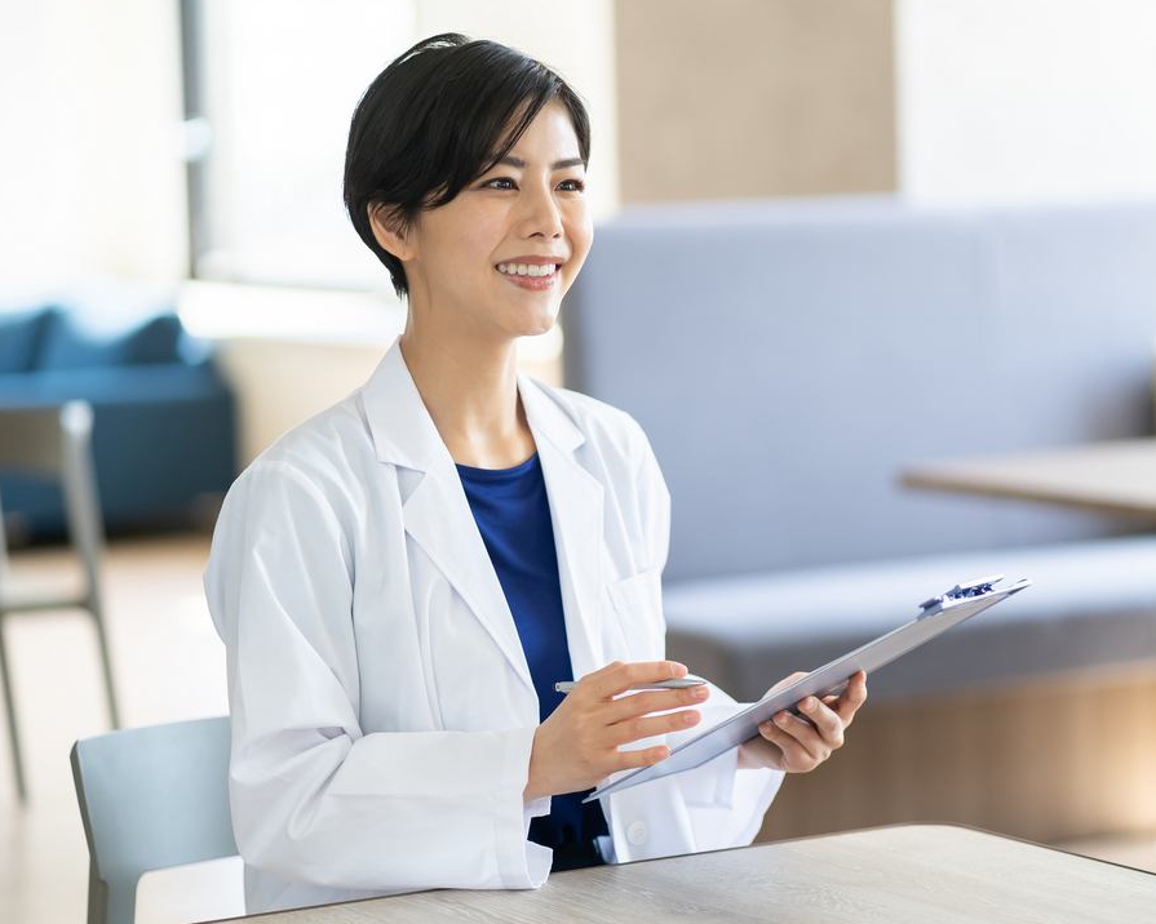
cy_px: 418
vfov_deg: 14.4
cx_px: 686
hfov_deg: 17.9
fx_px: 3661
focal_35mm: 107
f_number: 1.8
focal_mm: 85
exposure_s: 1/400
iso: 250
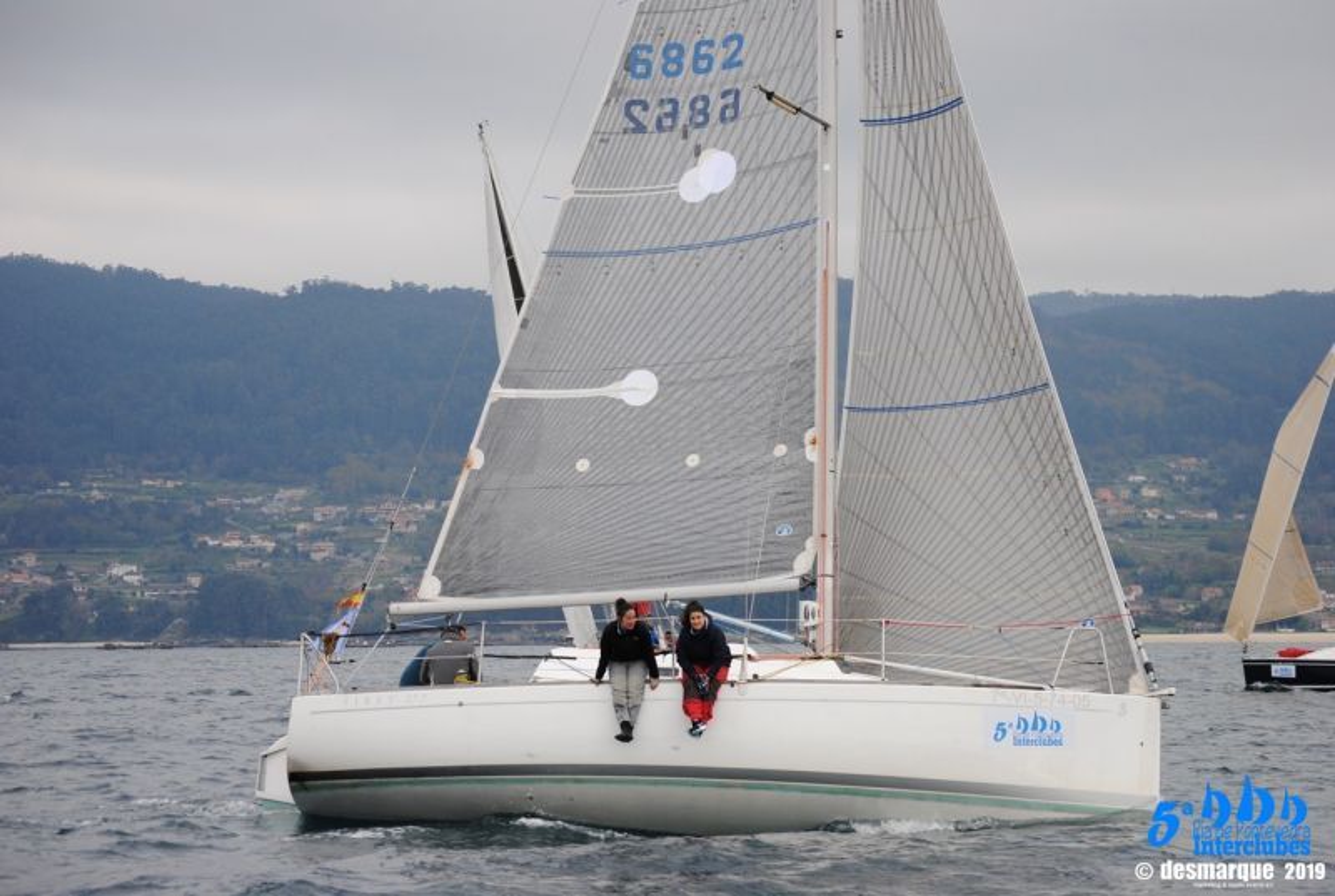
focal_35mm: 112
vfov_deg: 12.2
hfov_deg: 18.1
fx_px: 4180
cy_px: 448
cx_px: 668
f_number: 5
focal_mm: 75
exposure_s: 1/400
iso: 200
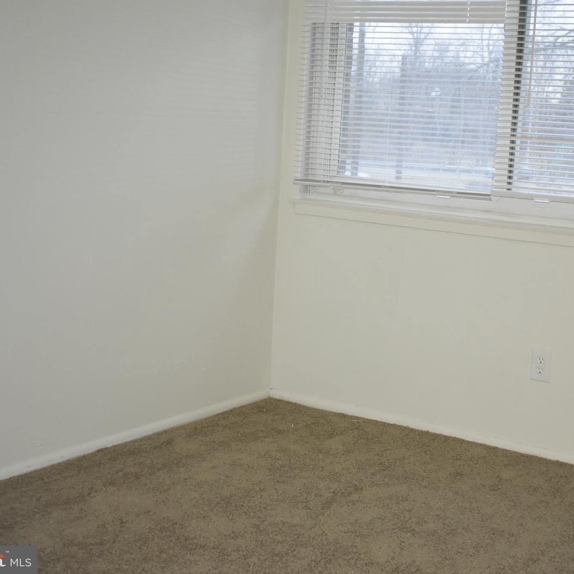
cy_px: 286
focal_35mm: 58
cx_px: 378
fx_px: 1088
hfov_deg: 29.4
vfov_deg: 29.6
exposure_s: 1/60
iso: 1800
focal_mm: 30
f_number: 4.2
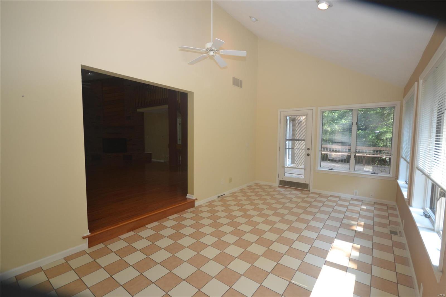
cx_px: 223
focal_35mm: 16
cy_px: 148
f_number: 4.2
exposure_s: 1/60
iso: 400
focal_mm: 11
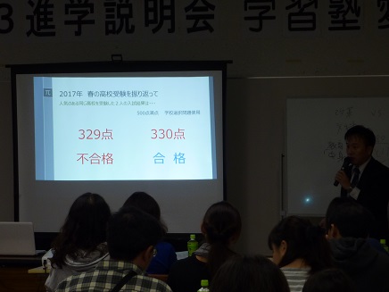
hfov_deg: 15.3
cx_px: 194
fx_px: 1450
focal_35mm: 129
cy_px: 146
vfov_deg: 11.5
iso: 100
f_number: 4.3
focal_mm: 14.7
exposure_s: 1/40
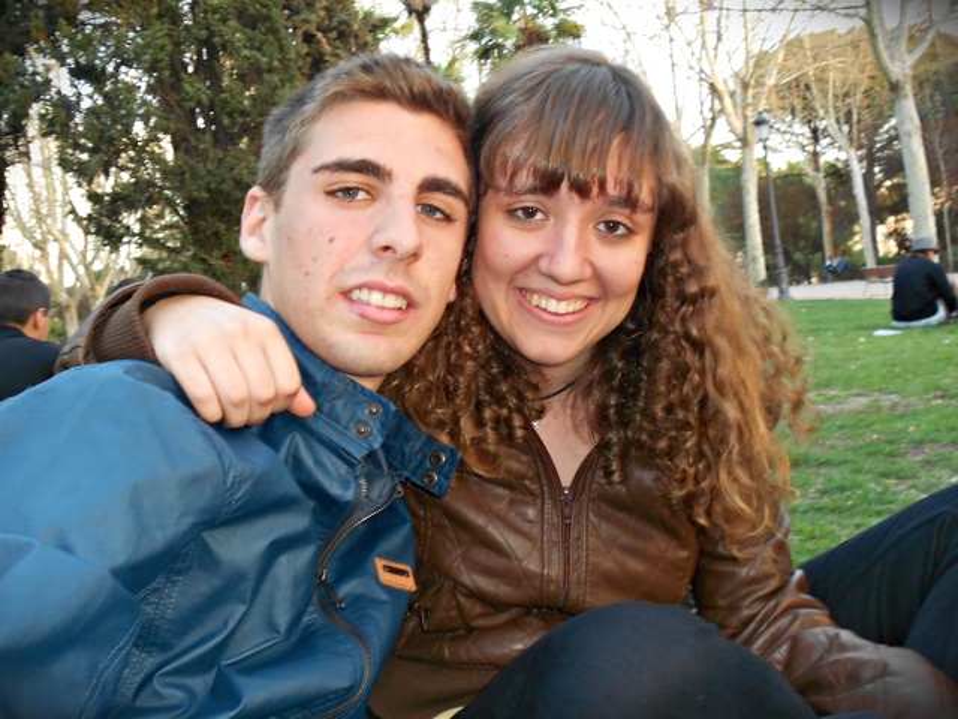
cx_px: 479
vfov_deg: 33.6
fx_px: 1190
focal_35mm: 43
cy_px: 360
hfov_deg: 43.9
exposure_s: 1/30
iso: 200
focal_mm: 7.7
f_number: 4.2
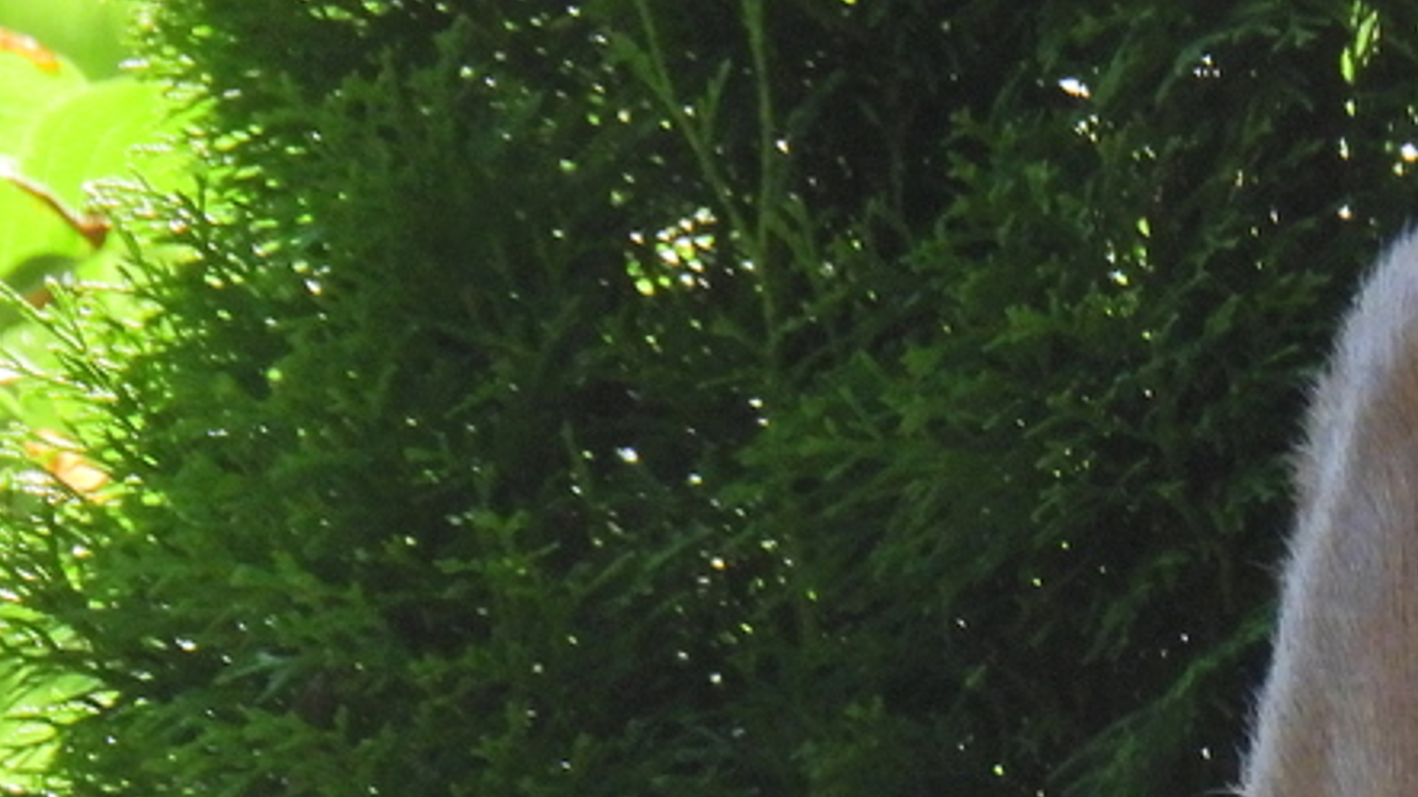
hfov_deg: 1.0
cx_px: 1821
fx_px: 82892
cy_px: 1456
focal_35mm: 2205
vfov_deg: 0.6
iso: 400
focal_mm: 125
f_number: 5.6
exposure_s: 1/320
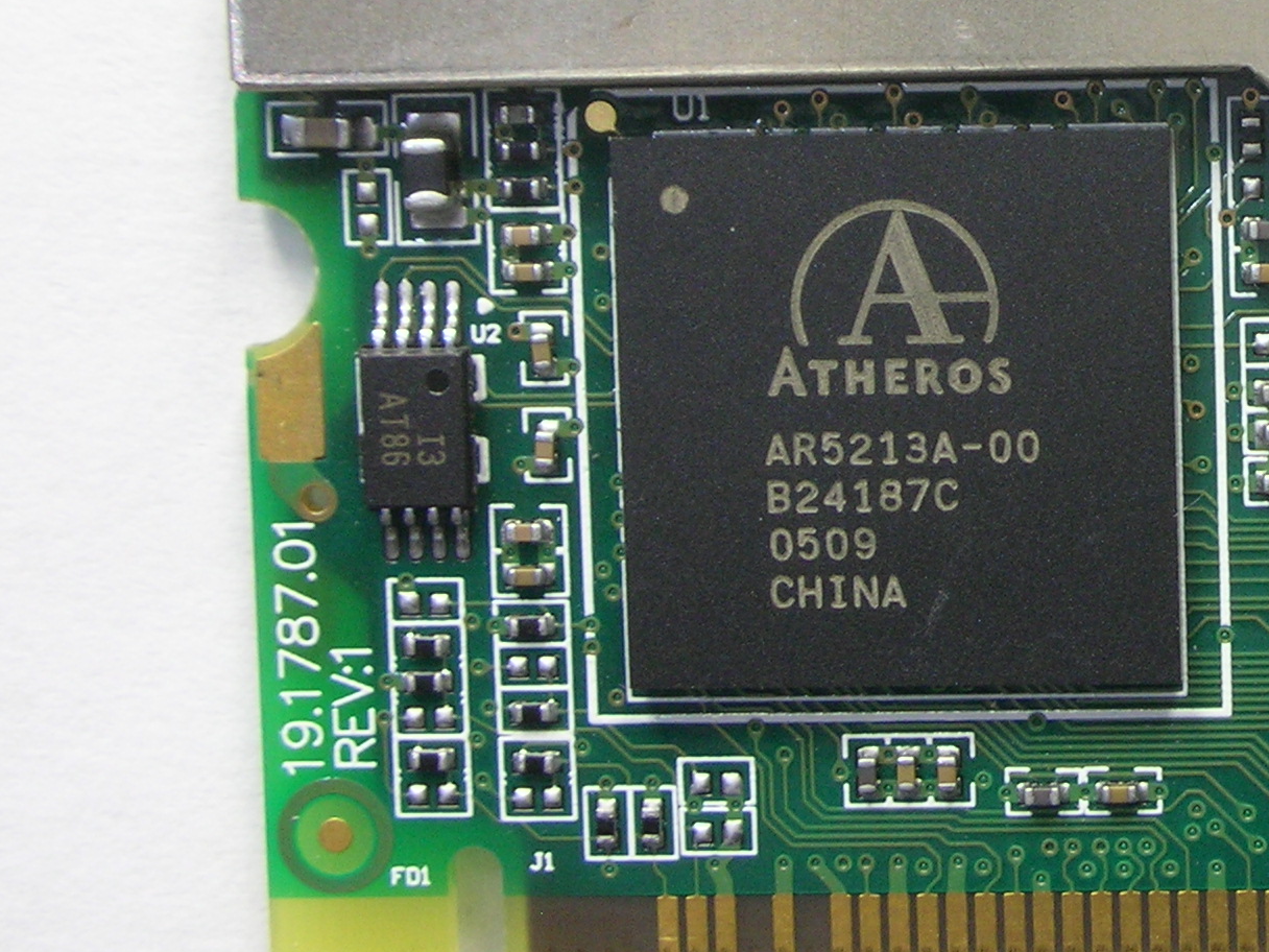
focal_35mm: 130
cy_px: 215
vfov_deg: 11.4
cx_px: 1261
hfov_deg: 14.9
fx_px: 4766
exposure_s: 1/4
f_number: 4
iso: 100
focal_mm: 10.1
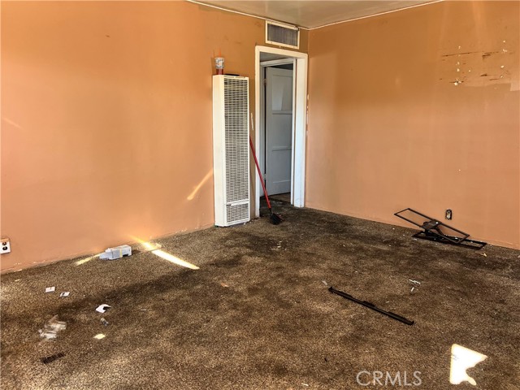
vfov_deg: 53.1
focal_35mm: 26
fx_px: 391
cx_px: 260
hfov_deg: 67.3
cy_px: 195
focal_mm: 5.7
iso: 100
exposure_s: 1/121
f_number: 1.5
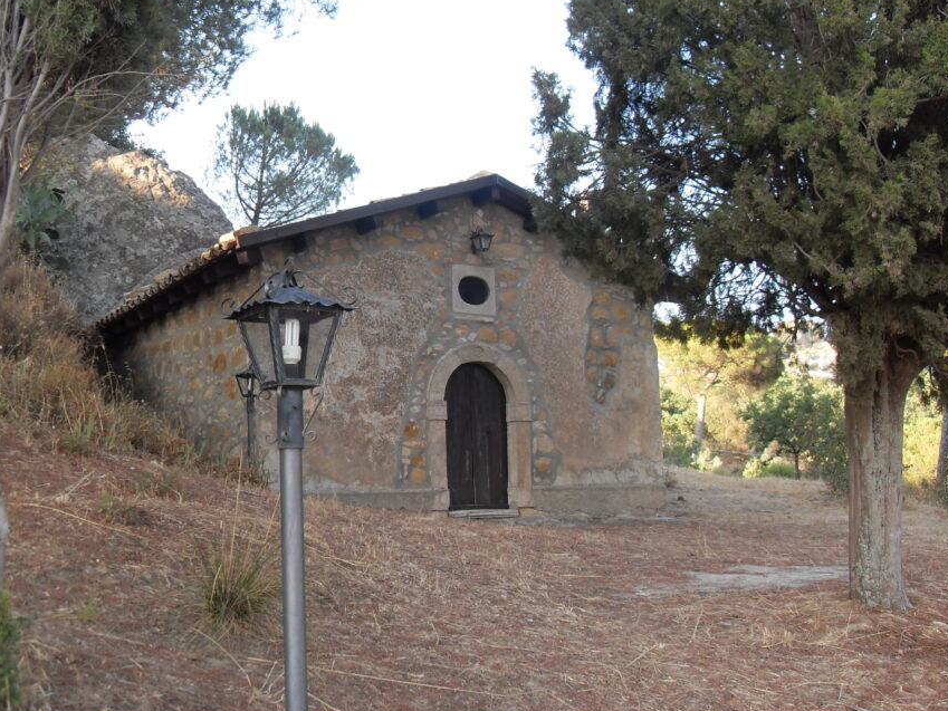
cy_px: 311
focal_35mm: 41
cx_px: 462
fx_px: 1123
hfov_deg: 45.8
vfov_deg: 35.1
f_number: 2.8
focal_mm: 6.3
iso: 80
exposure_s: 1/90
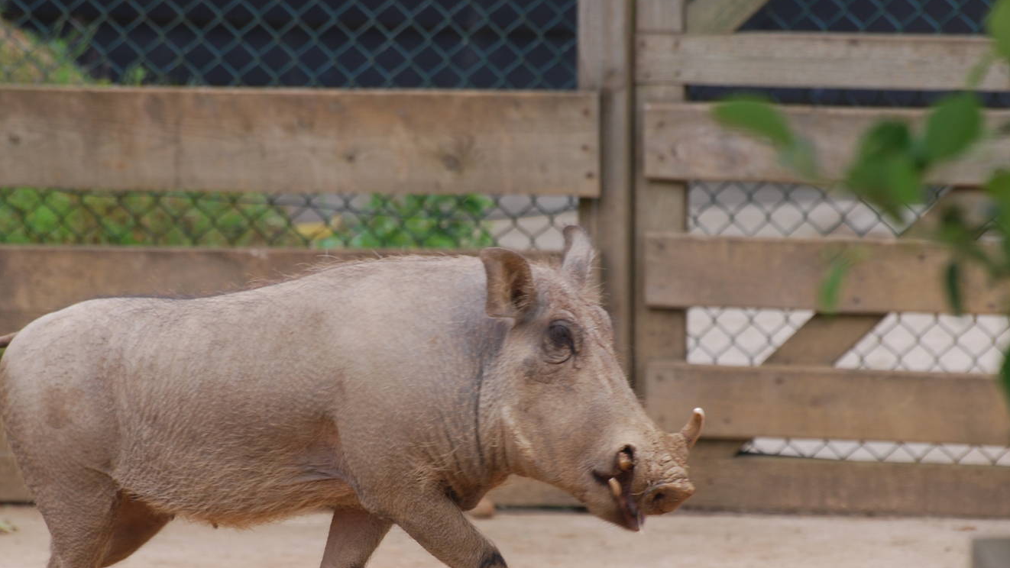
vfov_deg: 2.1
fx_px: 15294
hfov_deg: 3.8
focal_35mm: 571
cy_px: 392
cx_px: 476
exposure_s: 1/125
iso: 140
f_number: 8
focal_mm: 300
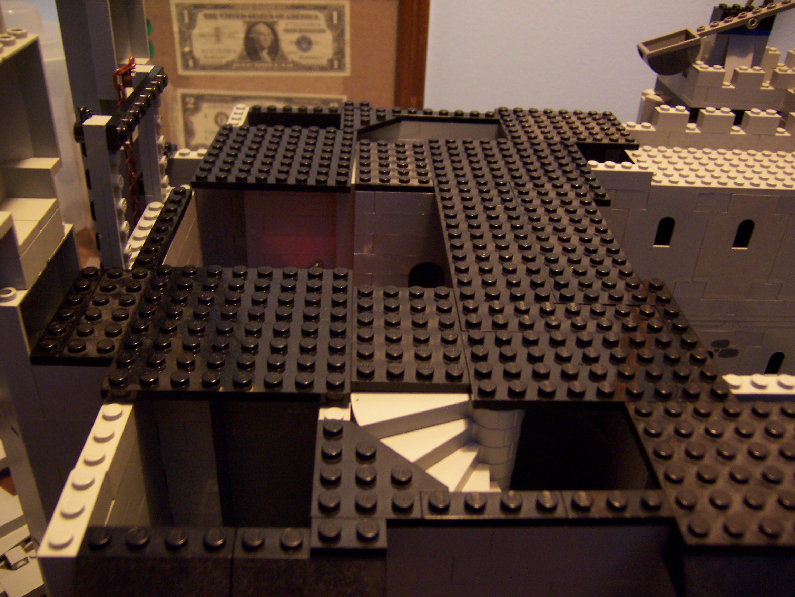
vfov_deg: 42.9
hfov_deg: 55.4
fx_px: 758
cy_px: 298
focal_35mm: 33
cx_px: 398
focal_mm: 5.5
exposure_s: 1/8
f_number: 2.8
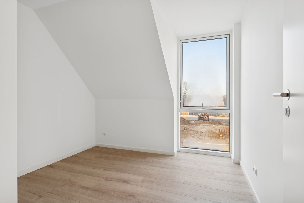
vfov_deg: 61.3
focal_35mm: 20
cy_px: 102
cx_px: 152
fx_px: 171
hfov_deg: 83.3
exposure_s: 1/25
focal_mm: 13.5
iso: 200
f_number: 8
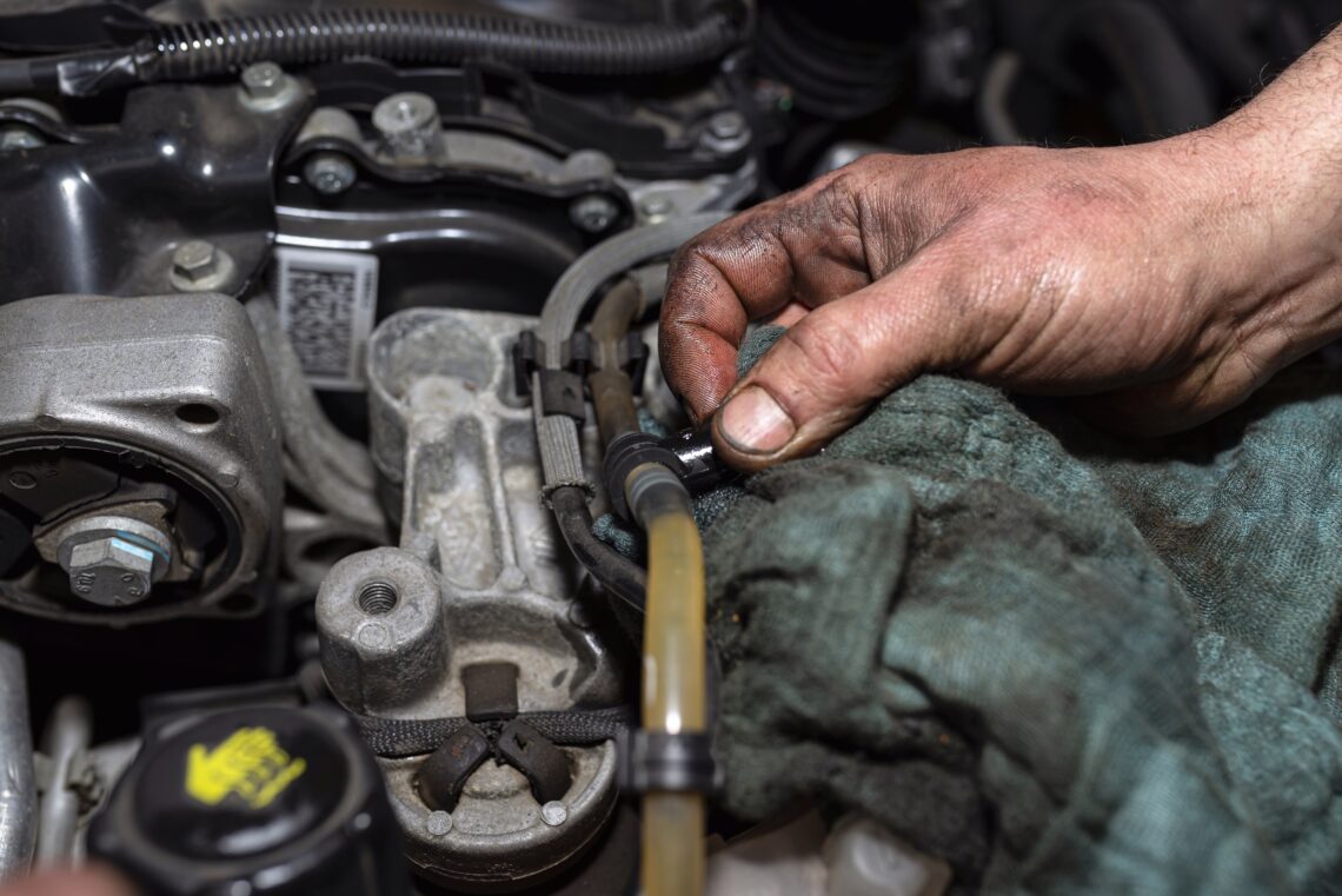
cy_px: 448
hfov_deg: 54.4
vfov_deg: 37.9
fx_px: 1305
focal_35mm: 35
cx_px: 671
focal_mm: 35
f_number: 4
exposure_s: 1/60
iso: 100
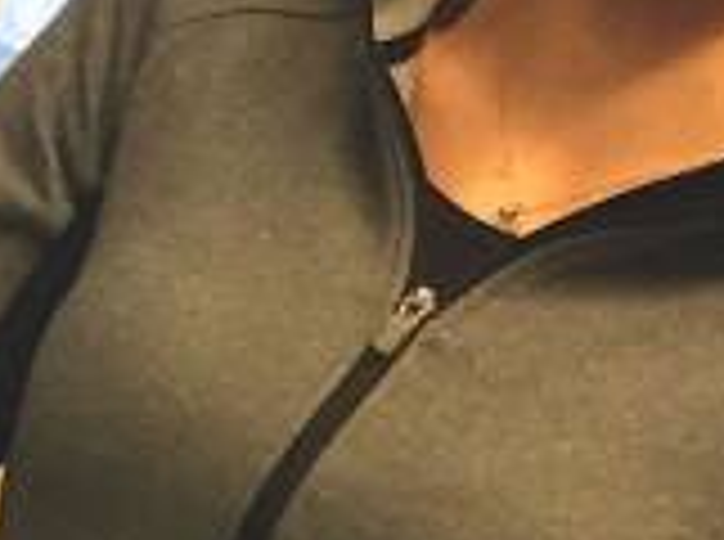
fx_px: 3861
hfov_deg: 10.5
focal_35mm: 185
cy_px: 706
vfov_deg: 7.9
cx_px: -184
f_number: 2.2
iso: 125
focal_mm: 4.15
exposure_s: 1/33
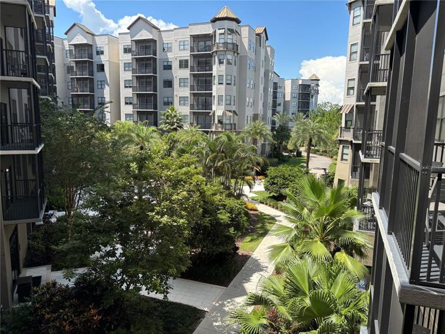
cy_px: 167
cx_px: 222
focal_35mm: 26
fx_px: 334
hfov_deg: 67.3
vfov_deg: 53.0
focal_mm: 5.96
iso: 50
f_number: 1.6
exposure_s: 1/1522
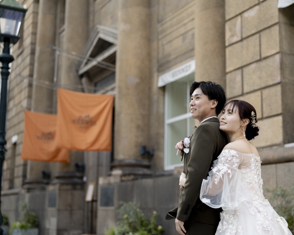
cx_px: 174
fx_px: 496
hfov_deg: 32.9
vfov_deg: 26.7
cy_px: 118
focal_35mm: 57
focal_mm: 50
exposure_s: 1/1600
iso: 500
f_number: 1.8
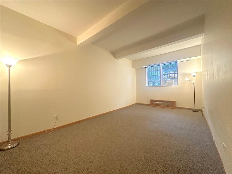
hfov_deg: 102.1
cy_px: 87
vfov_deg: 85.6
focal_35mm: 14
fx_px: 94
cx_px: 116
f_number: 2.2
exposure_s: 1/60
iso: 400
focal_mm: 2.22
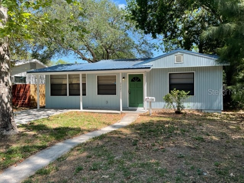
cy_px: 92
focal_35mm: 26
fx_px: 183
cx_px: 122
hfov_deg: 67.3
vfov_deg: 53.1
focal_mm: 4.2
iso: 32
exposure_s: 1/1221
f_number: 1.6
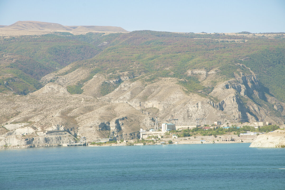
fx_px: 1246
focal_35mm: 158
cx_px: 142
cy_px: 95
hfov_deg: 13.1
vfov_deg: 8.7
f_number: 10
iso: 250
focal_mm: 105
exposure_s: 1/400
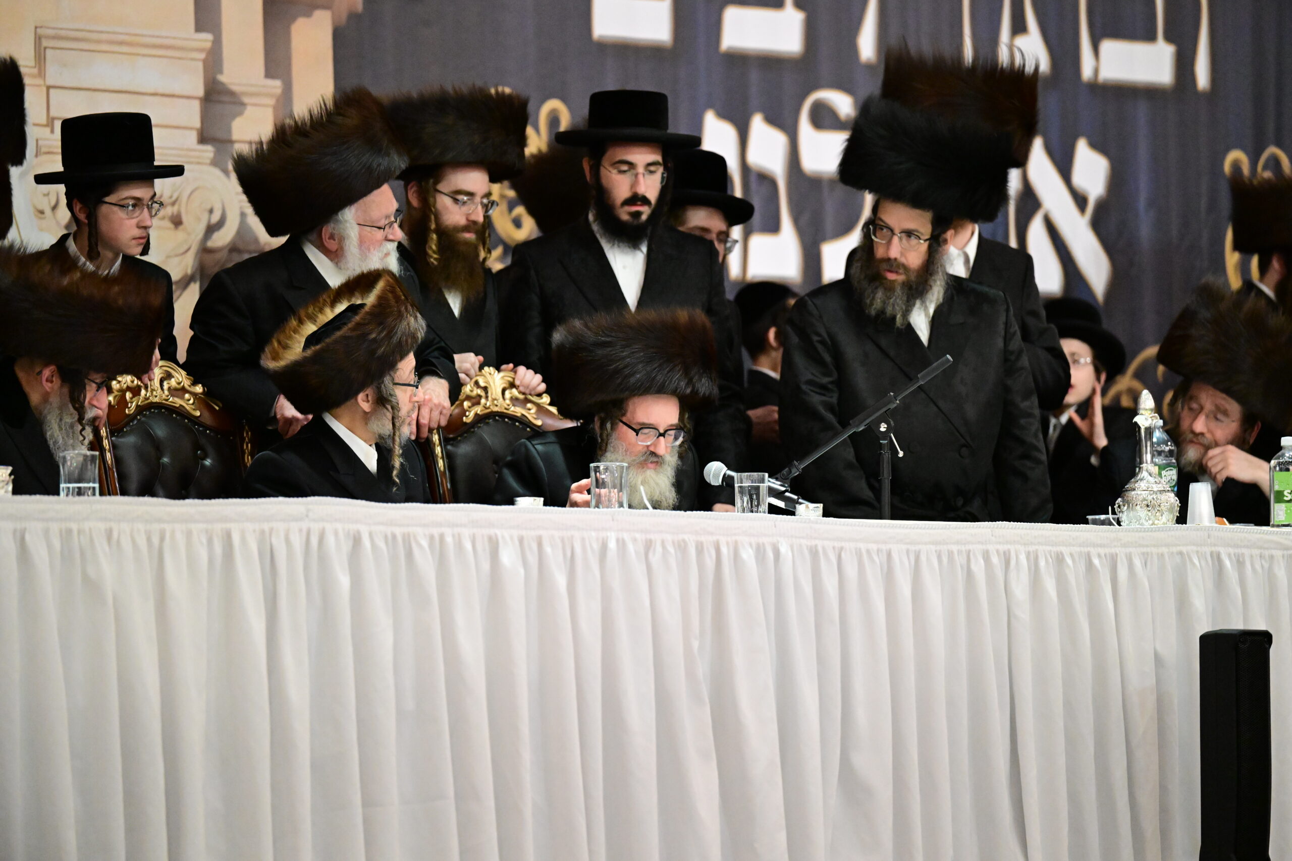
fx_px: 7178
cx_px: 646
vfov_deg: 6.9
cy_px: 430
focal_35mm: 200
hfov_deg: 10.3
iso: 10000
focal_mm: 200
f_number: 3.2
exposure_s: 1/1250
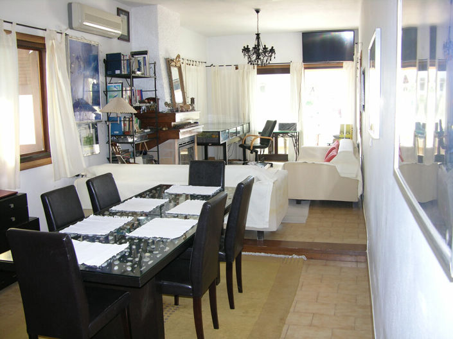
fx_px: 458
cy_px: 170
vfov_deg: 40.7
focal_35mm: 35
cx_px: 226
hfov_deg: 52.6
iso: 100
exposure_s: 1/30
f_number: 2.8
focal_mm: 8.9
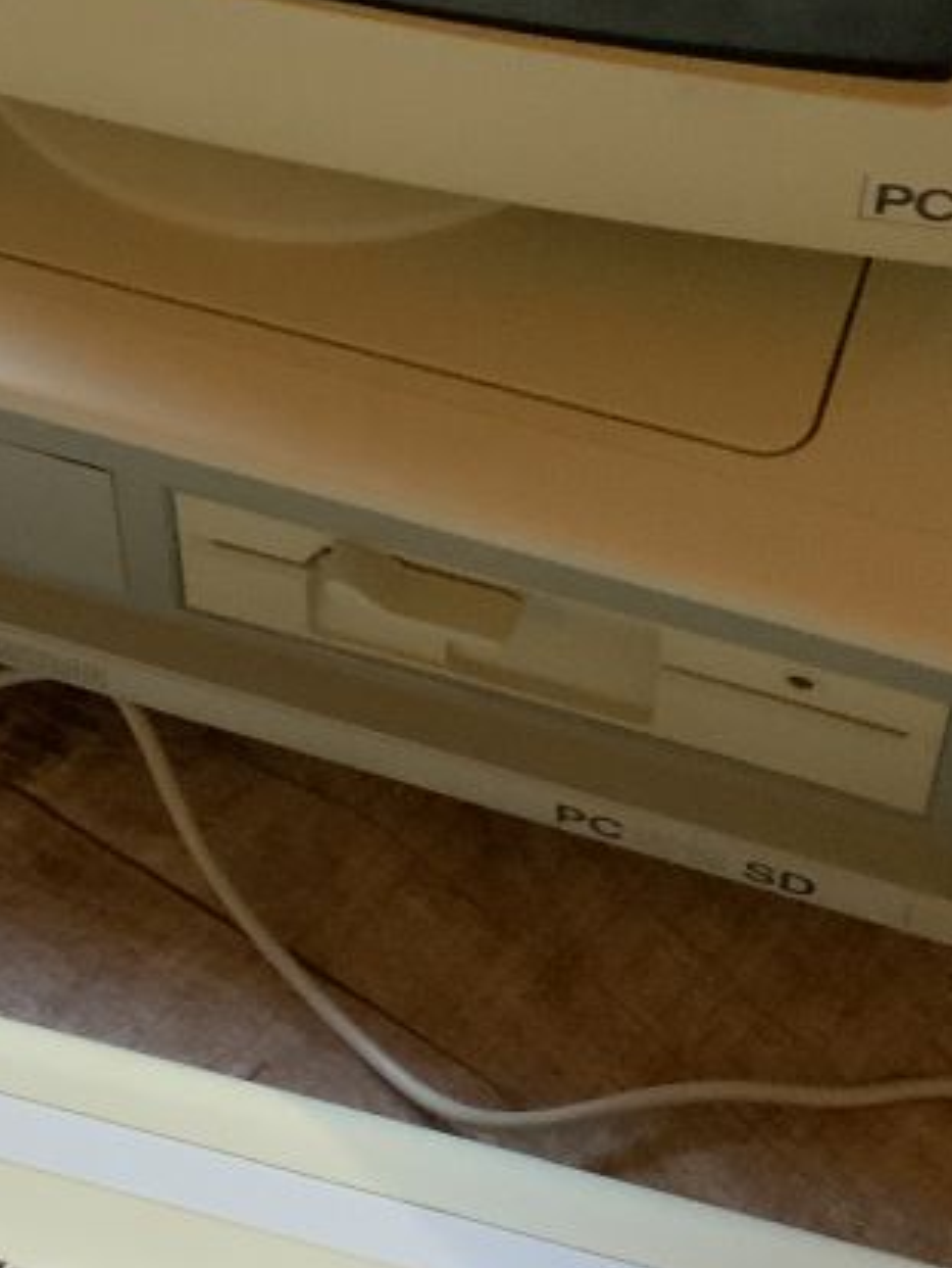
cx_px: 223
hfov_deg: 15.0
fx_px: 3590
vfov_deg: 19.9
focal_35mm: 98
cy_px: 303
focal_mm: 3
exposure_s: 1/57
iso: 320
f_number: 1.8
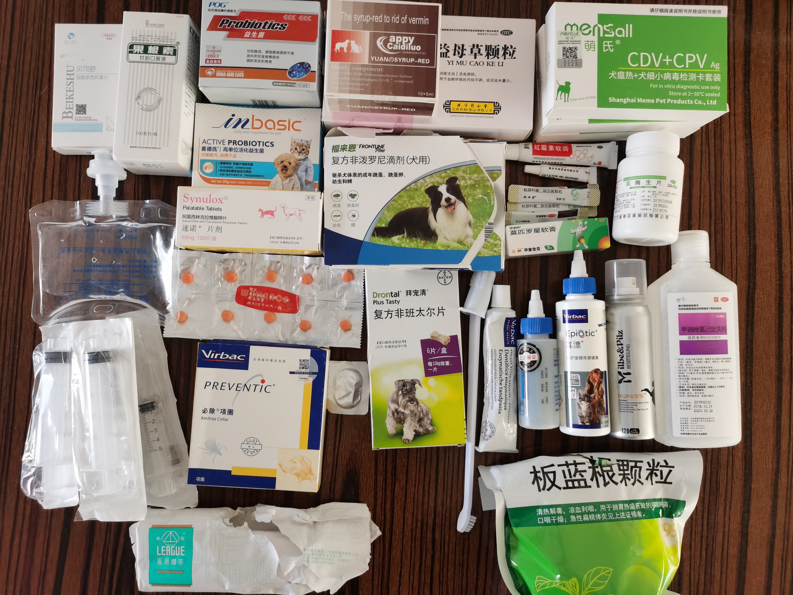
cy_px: 298
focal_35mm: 27
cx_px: 396
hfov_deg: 65.3
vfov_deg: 51.4
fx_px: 619
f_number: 1.8
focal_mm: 5.58
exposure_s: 1/50
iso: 400
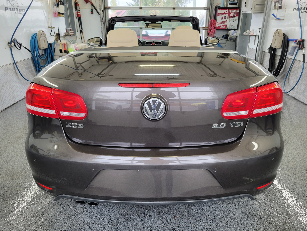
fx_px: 231
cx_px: 154
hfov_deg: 67.3
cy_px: 116
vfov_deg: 53.1
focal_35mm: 26
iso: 160
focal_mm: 5.4
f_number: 1.8
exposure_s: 1/120
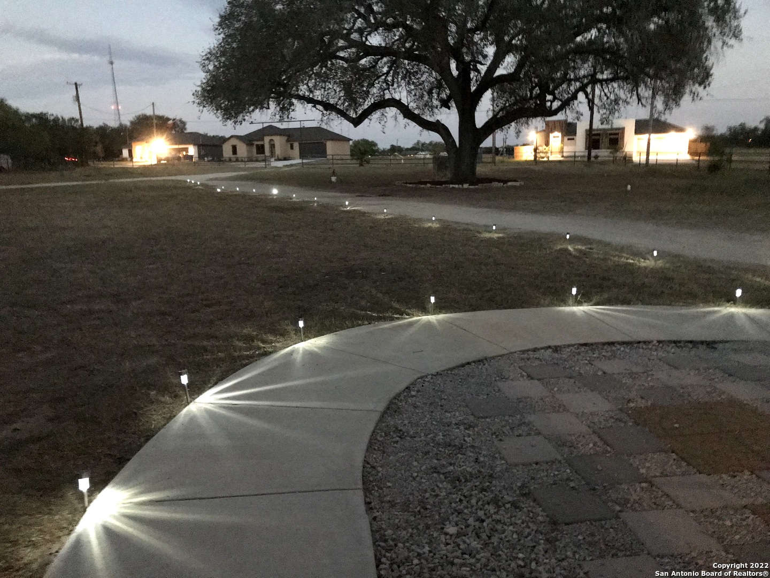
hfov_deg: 63.4
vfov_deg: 49.7
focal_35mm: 28
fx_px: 623
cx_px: 385
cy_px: 289
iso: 500
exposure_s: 1/4
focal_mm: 3.99
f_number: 1.8
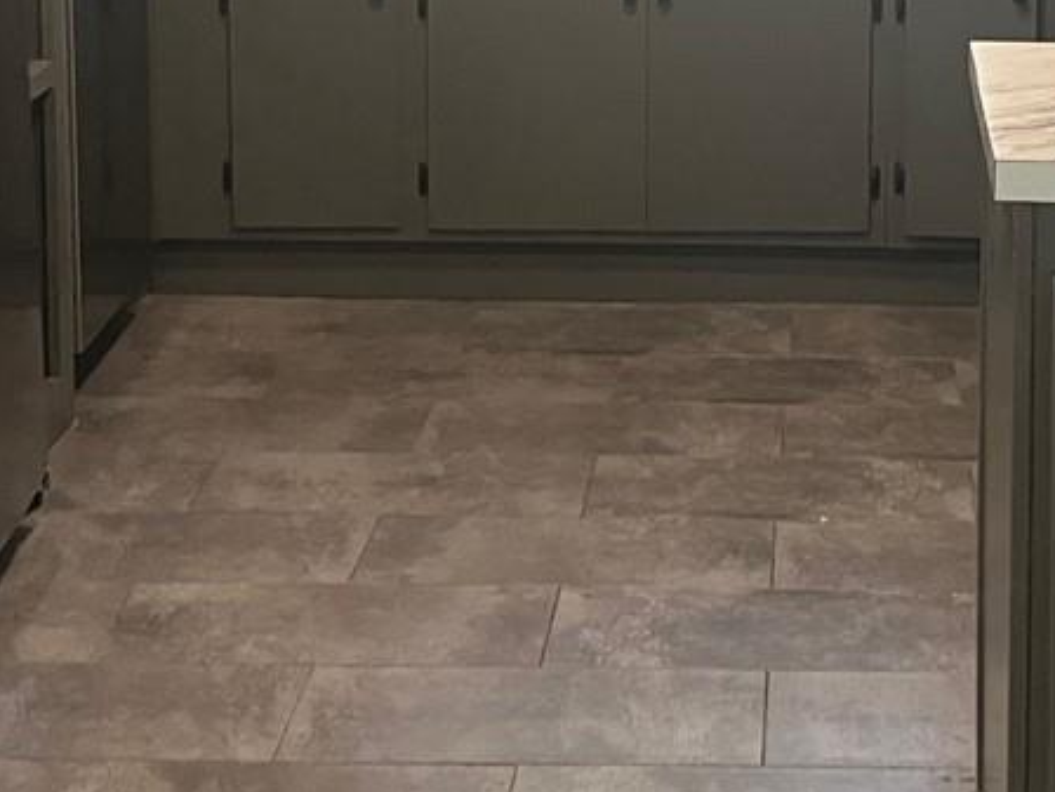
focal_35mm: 100
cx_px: 711
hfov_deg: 19.6
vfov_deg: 14.5
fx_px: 3048
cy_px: -7
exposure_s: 1/60
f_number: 1.8
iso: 160
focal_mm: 3.99
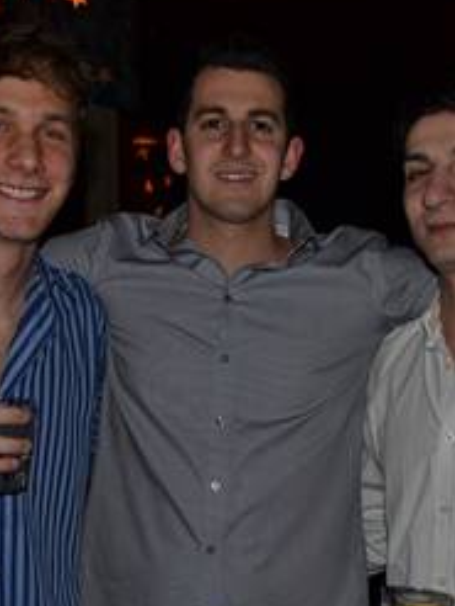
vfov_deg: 32.9
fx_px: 1015
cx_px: 216
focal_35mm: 58
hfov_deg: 25.3
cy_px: 415
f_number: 3.5
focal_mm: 18
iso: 200
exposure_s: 1/5
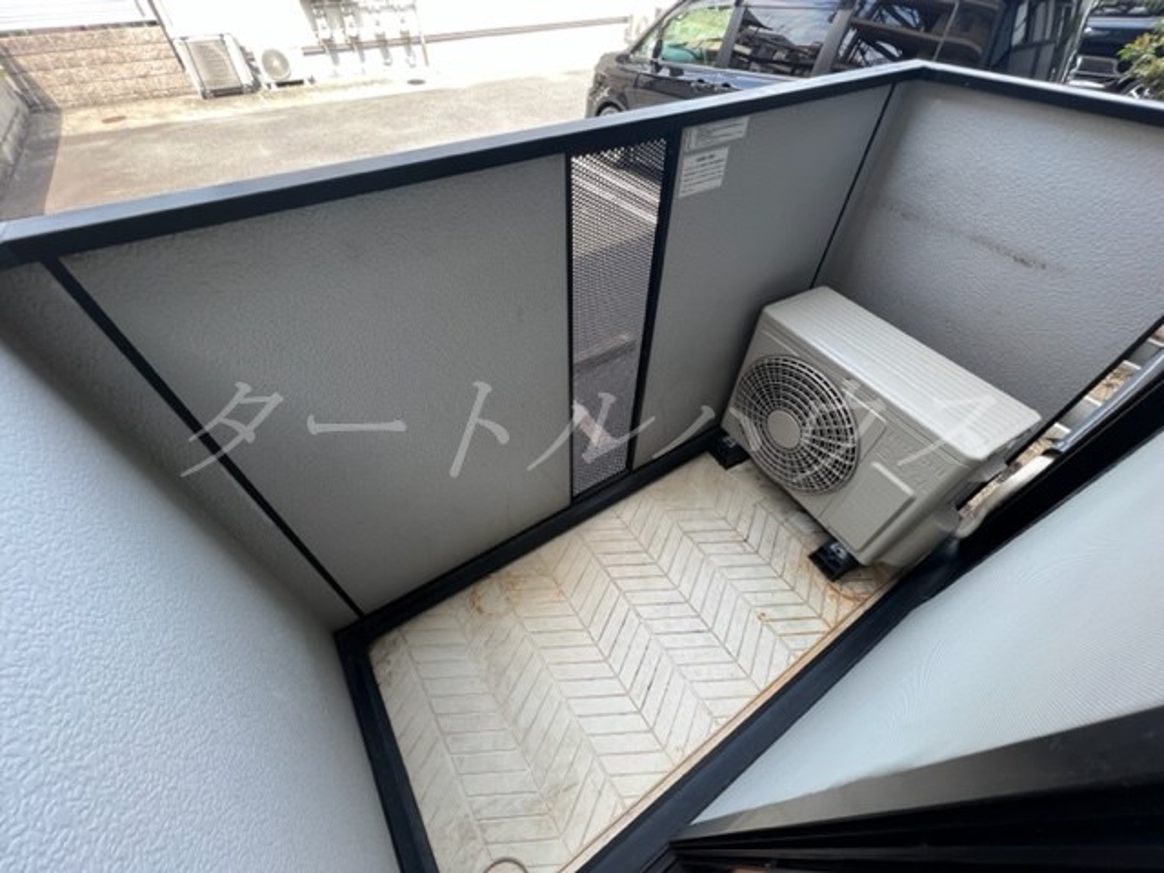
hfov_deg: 106.2
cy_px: 436
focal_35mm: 13
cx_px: 582
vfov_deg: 89.9
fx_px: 437
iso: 40
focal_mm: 1.57
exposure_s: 1/99
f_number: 1.8
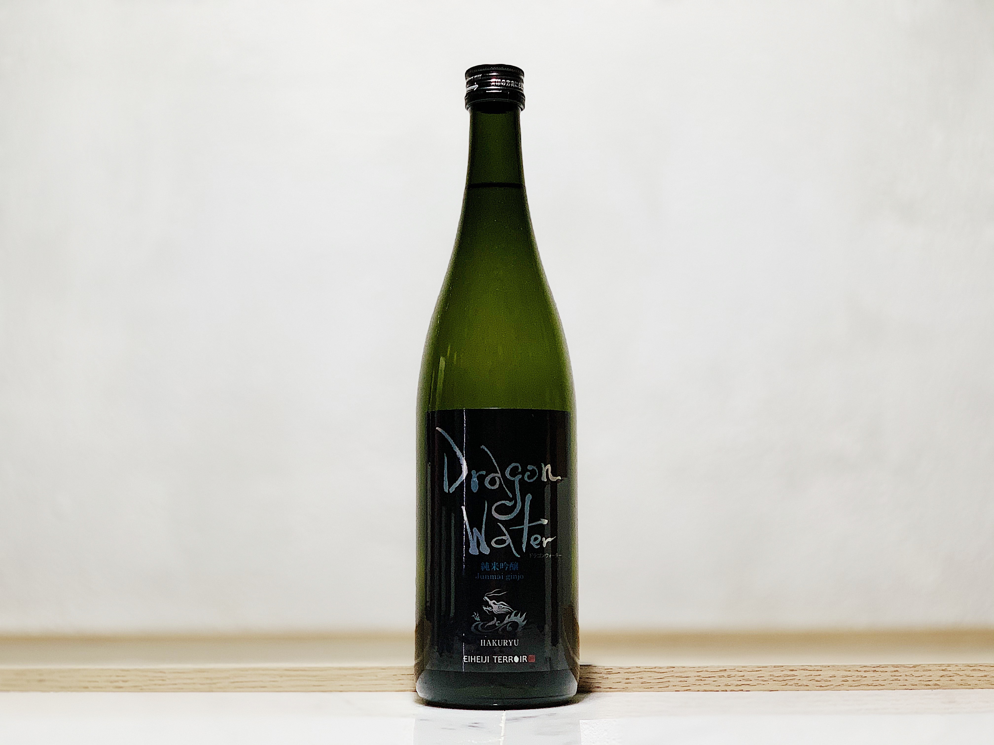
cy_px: 372
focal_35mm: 52
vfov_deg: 28.0
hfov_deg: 36.8
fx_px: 1493
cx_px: 497
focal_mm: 6
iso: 80
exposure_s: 1/100
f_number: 2.4
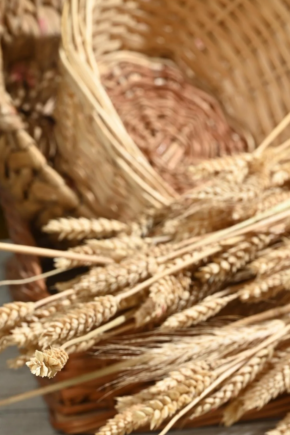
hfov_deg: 6.3
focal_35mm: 217
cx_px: 298
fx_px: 2622
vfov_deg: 9.4
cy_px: 400
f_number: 10
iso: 125
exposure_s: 1/125
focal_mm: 105
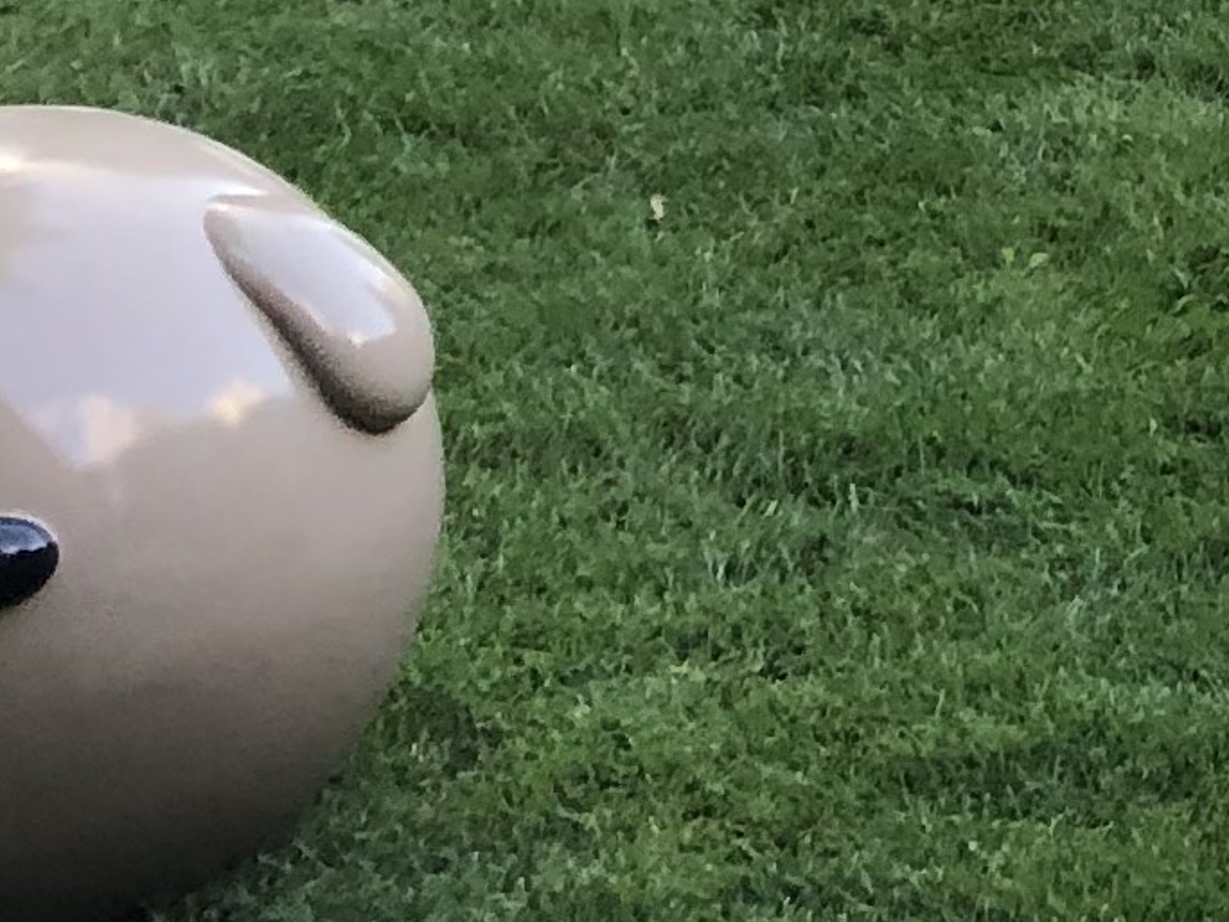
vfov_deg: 8.5
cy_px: -1001
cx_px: 2670
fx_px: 5858
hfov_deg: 10.7
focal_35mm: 165
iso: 25
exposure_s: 1/40
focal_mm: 3.99
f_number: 1.8
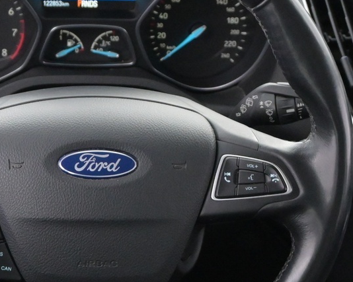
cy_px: 186
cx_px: 90
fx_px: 1159
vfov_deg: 13.9
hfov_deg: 17.2
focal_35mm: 111
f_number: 4.5
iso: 4500
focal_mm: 26
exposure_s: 1/40
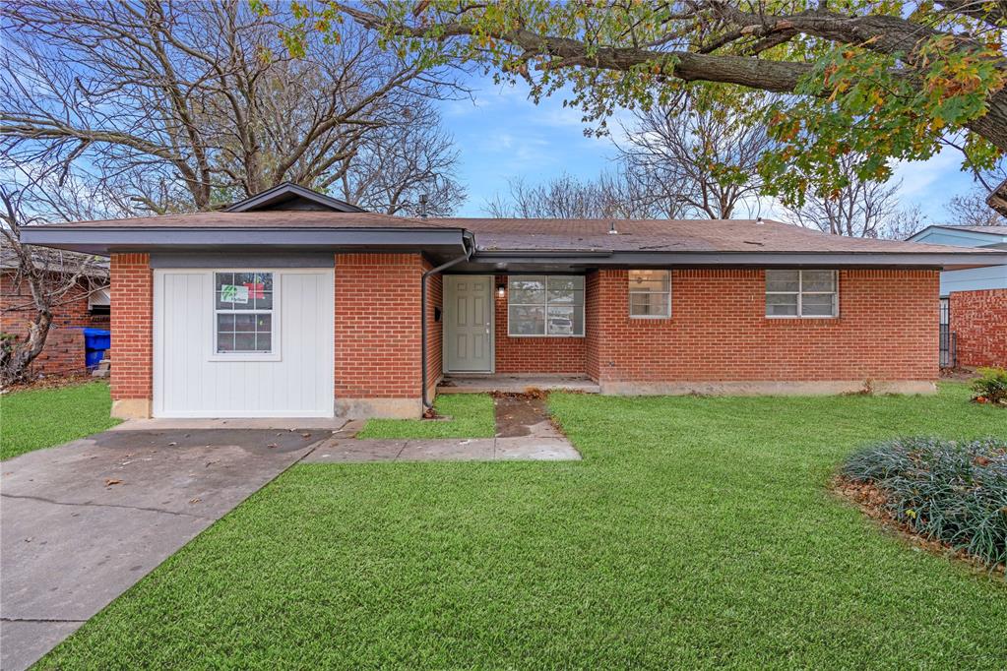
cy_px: 336
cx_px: 504
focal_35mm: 16
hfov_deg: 96.7
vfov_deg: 73.7
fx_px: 448
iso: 100
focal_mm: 16
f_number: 5.6
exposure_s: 1/125
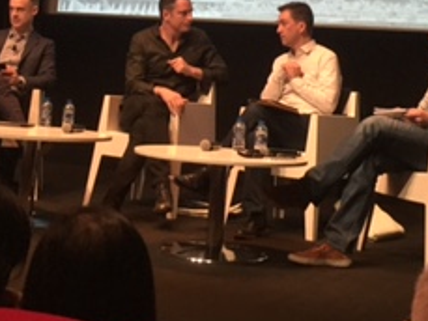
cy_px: -49
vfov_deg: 17.5
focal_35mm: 81
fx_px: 1002
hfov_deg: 24.1
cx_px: 245
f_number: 2.2
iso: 160
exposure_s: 1/33
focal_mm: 4.15
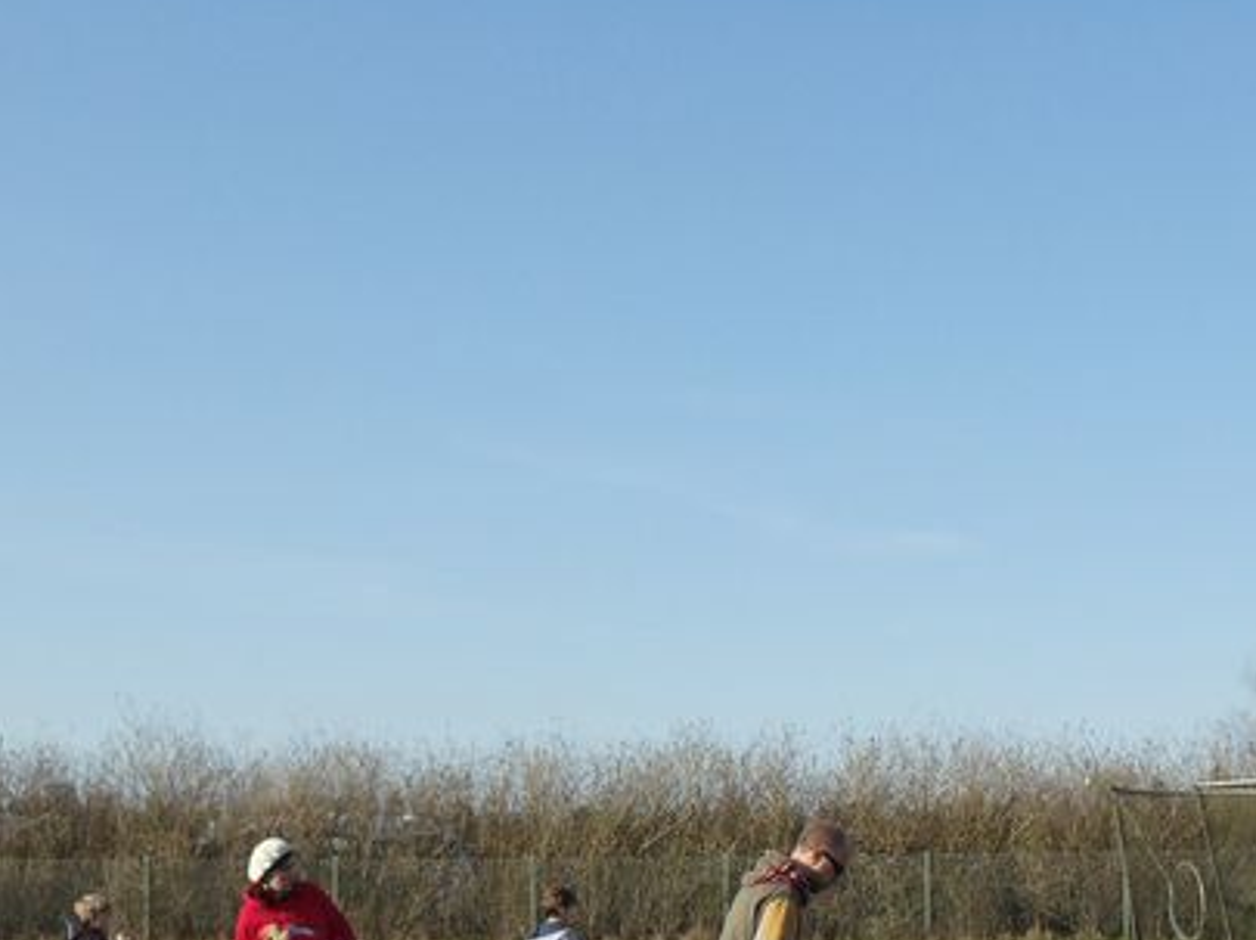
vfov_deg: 16.6
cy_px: 903
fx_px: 3154
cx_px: 685
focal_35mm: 87
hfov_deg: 22.5
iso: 100
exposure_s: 1/250
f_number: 7.1
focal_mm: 6
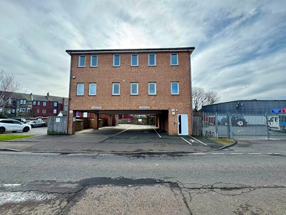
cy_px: 108
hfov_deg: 102.1
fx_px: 116
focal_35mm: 14
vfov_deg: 85.7
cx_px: 143
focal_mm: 2.22
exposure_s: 1/443
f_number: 2.2
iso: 40
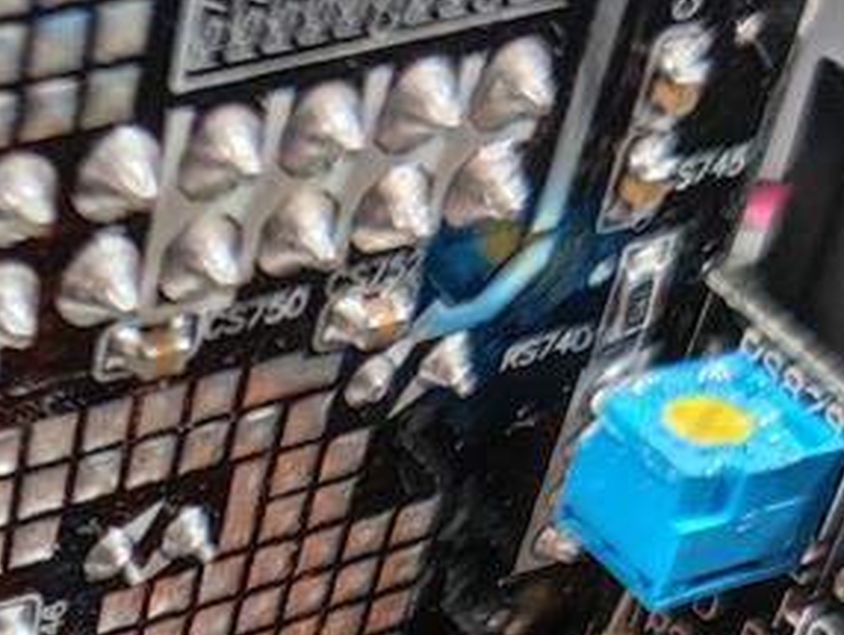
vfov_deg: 12.5
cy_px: 1130
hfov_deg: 17.0
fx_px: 2660
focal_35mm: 109
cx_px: -239
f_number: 1.85
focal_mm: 6.78
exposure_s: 1/17
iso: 286
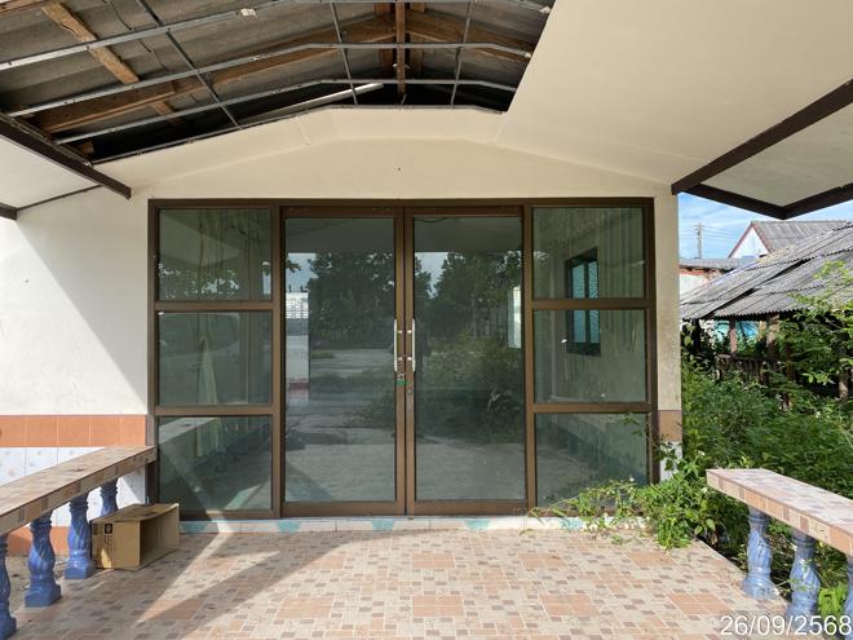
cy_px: 320
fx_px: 641
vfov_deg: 53.1
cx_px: 426
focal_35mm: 26
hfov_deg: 67.3
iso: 32
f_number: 1.8
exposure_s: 1/706
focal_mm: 4.25
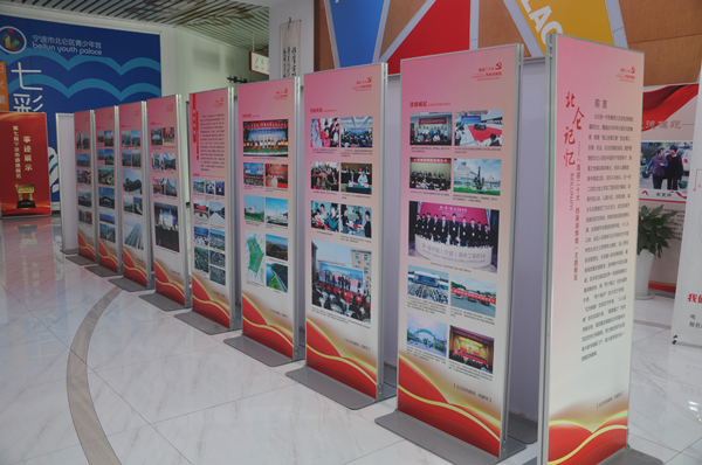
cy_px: 232
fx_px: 613
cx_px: 351
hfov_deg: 59.6
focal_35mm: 32
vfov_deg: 41.6
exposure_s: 1/8
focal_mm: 21
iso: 200
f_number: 3.8
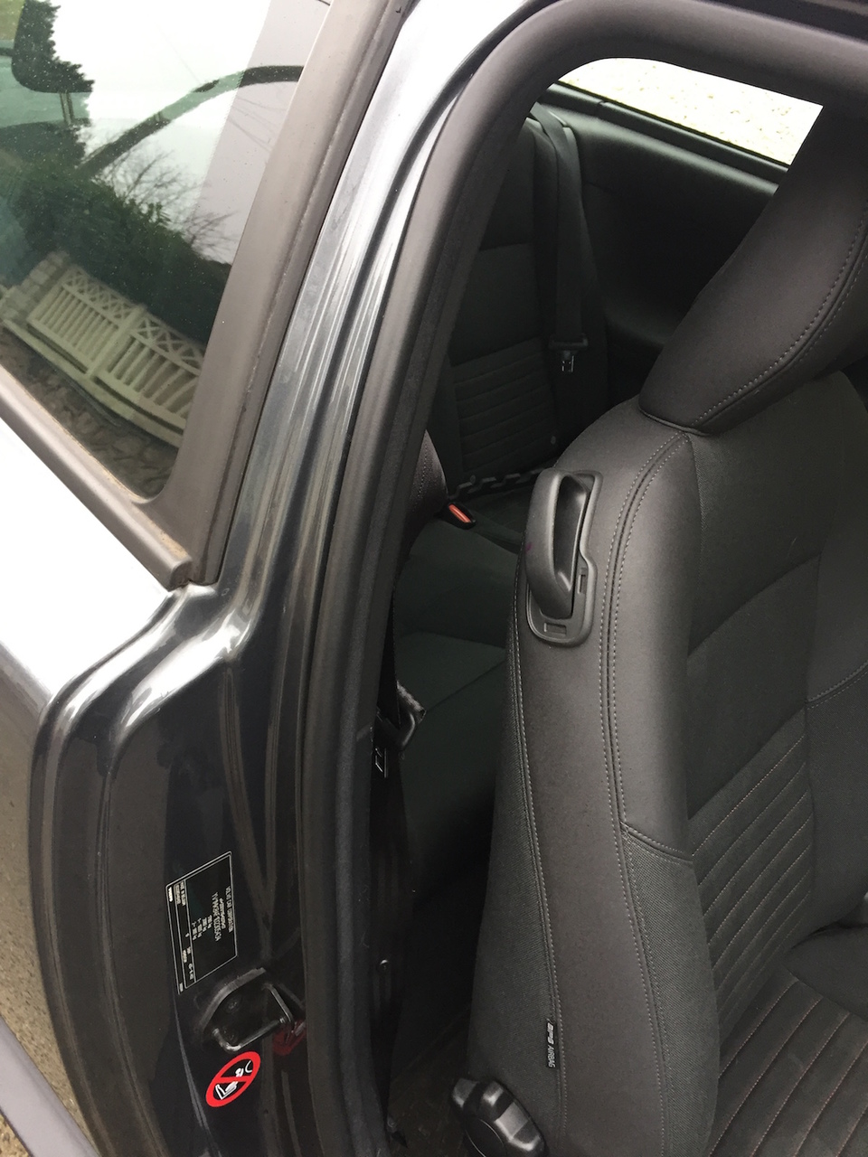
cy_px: 578
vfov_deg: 61.7
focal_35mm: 29
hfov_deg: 48.2
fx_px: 970
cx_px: 434
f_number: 2.2
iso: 64
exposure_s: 1/33
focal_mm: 4.15
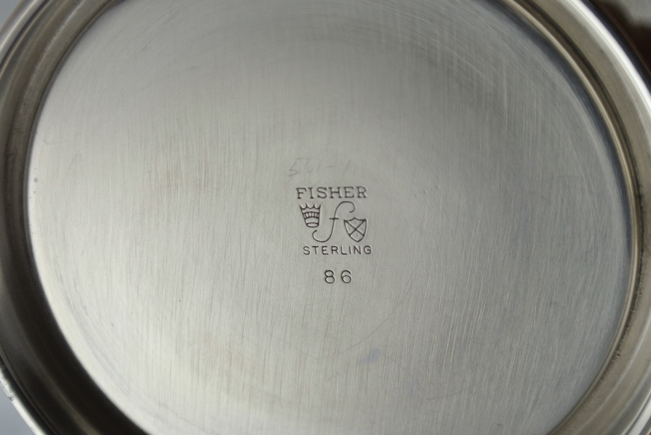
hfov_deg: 25.0
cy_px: 218
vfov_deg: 16.9
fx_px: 1466
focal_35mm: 81
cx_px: 326
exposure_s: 1/125
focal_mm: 30
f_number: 5.6
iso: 320
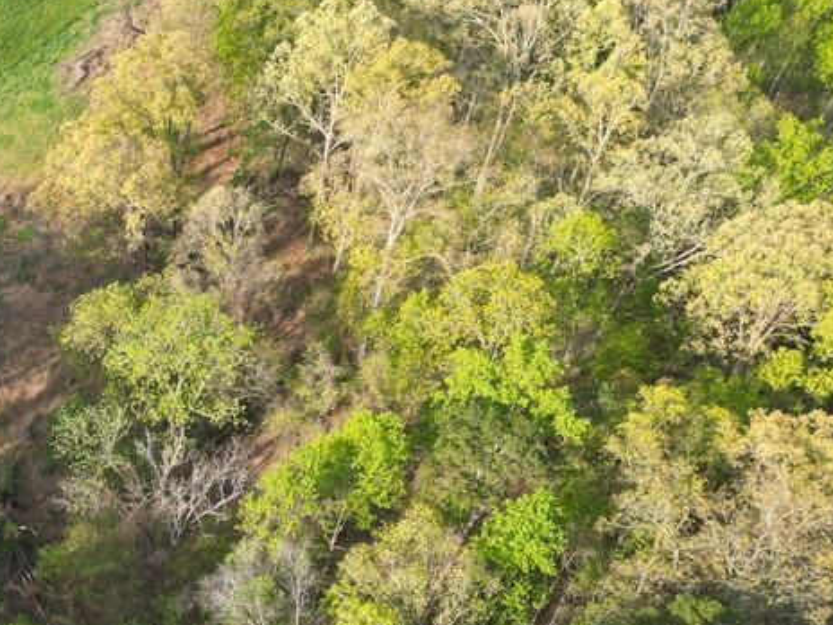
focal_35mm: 53
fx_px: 1275
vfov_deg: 26.9
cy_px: 523
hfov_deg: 32.6
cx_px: -39
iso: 110
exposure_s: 1/1000
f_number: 1.7
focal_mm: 6.72
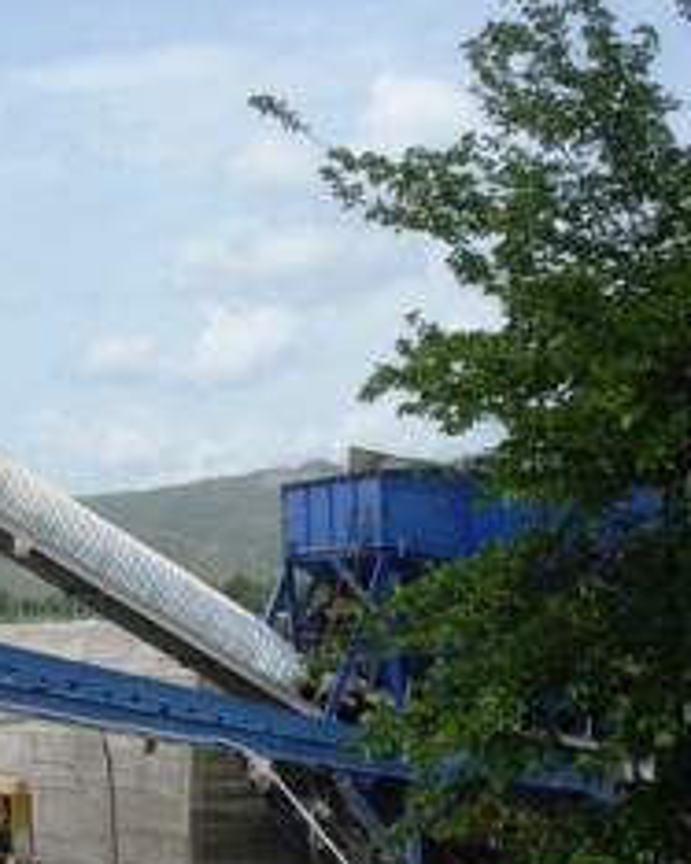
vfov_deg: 26.8
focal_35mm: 71
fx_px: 1816
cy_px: 469
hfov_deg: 20.5
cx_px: -78
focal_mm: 6.3
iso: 80
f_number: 8.4
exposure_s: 1/250
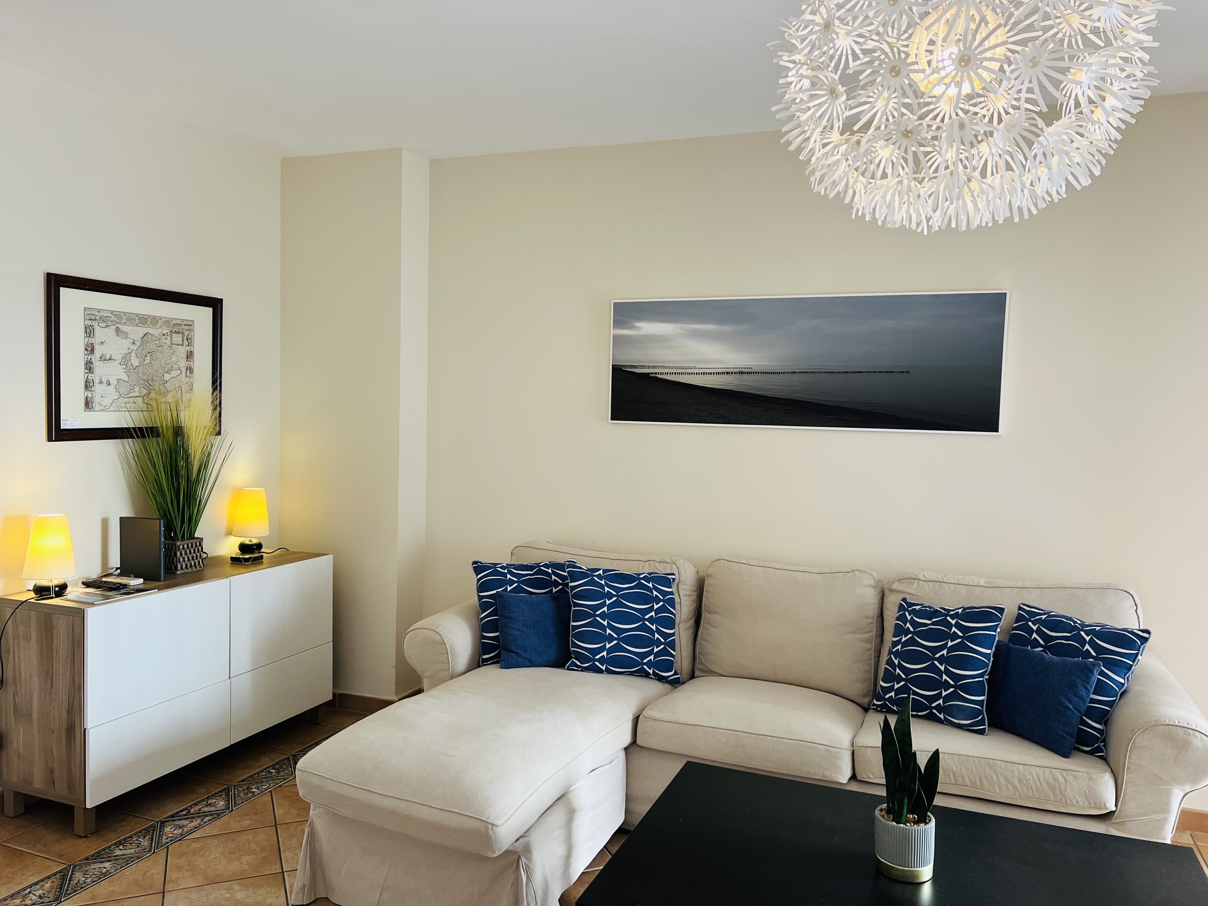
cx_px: 604
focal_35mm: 26
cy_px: 453
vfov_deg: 53.1
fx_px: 907
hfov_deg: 67.3
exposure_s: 1/100
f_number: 1.5
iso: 125
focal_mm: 5.7
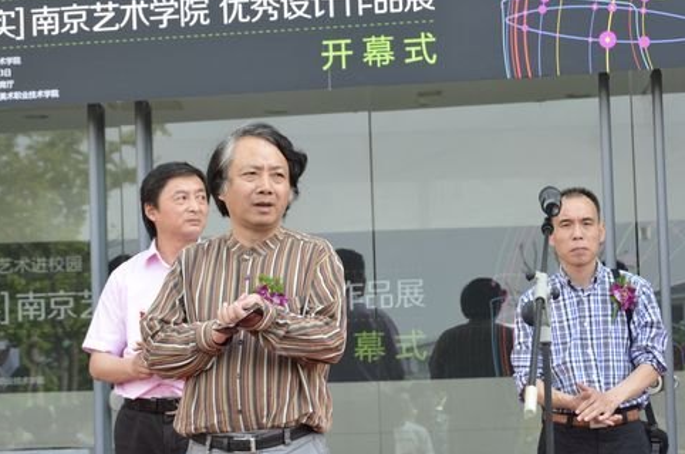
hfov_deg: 21.1
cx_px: 327
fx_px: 1841
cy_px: 260
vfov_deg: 14.0
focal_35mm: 97
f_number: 8
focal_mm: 52
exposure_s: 1/250
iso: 400
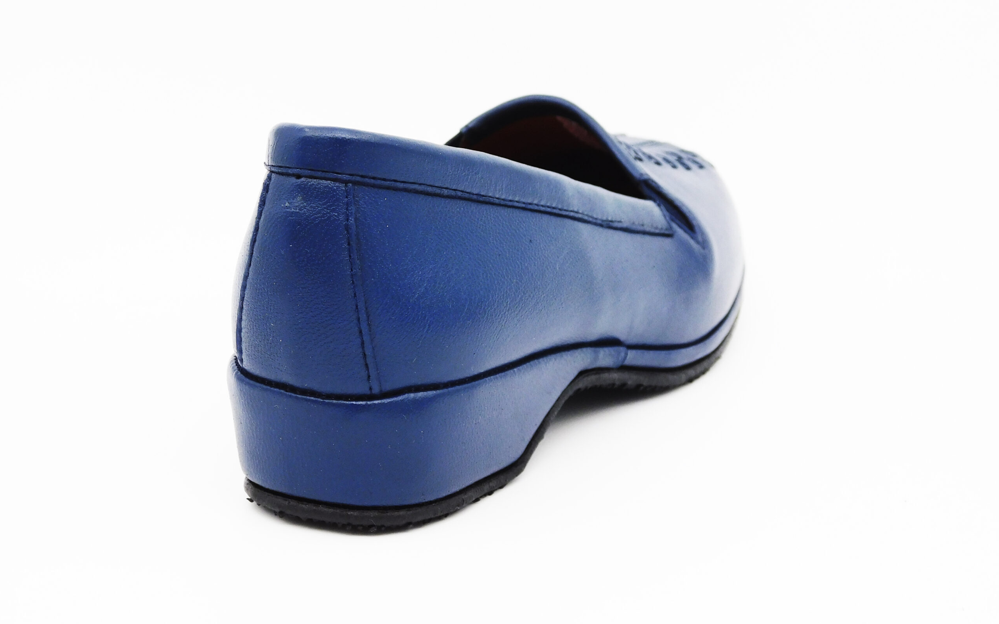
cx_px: 499
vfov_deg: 15.4
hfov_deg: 24.4
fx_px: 2314
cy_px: 294
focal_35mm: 85
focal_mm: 14.2
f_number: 4.4
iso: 125
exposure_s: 1/200
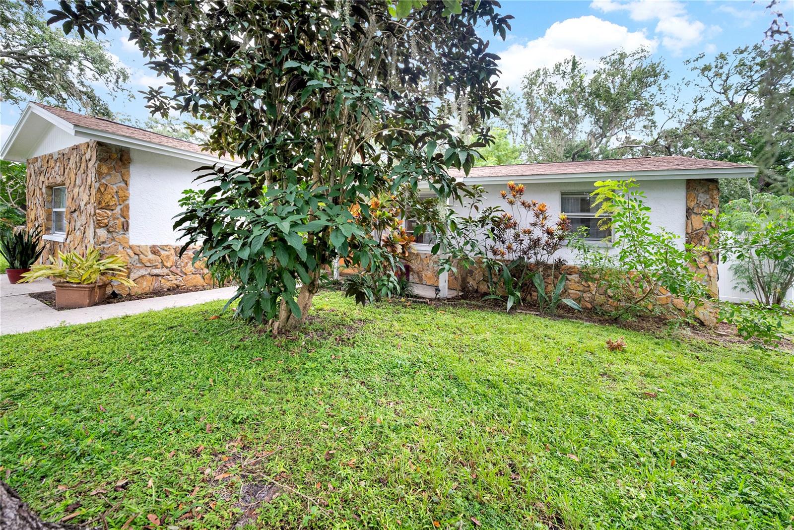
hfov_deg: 112.6
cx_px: 397
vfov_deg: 90.1
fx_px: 265
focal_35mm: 12
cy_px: 265
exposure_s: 1/320
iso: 800
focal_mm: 12
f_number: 4.5
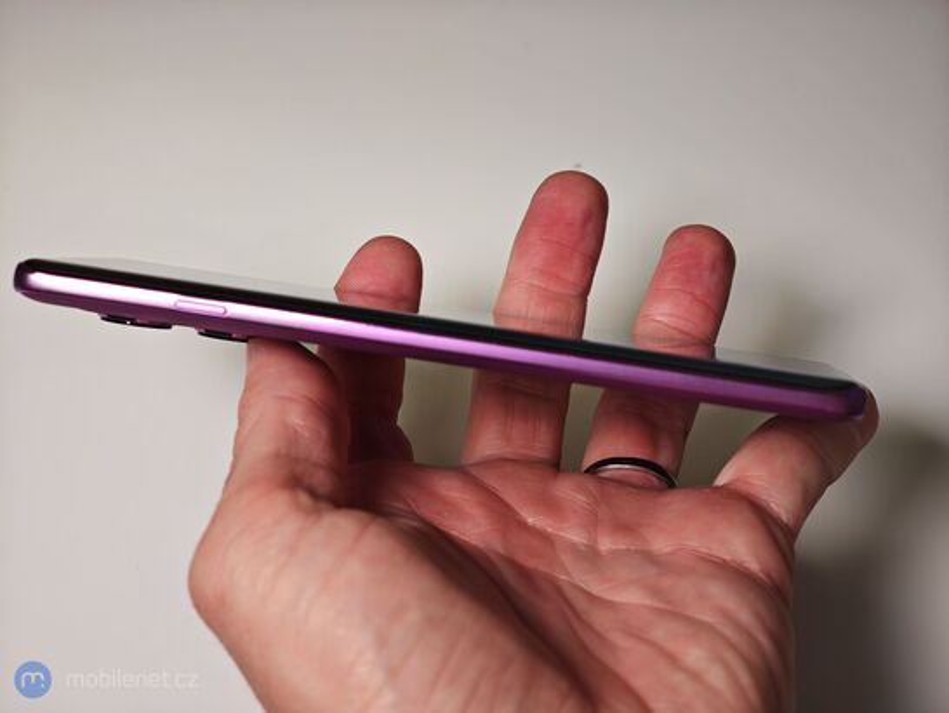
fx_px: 2057
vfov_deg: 19.7
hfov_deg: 26.0
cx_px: 474
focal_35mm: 75
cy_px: 356
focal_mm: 12.28
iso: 50
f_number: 1.8
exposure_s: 1/100
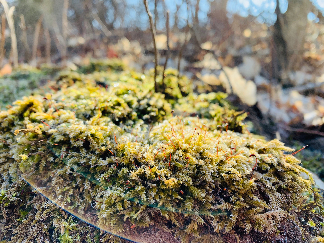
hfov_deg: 67.3
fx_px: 243
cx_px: 162
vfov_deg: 53.1
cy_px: 122
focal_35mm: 26
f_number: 1.8
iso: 25
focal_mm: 4.25
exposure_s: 1/334
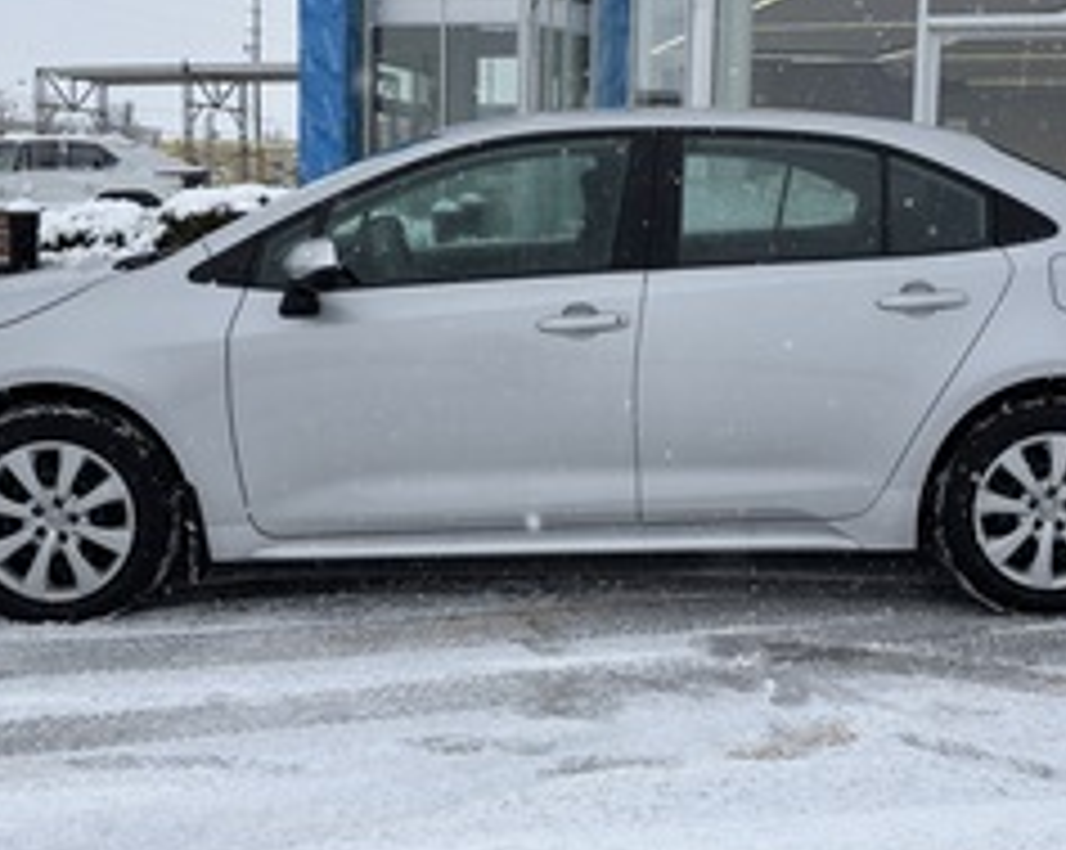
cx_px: 549
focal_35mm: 45
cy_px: 317
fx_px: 1418
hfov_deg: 41.2
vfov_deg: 33.2
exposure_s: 1/693
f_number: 1.6
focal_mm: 5.96
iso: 50
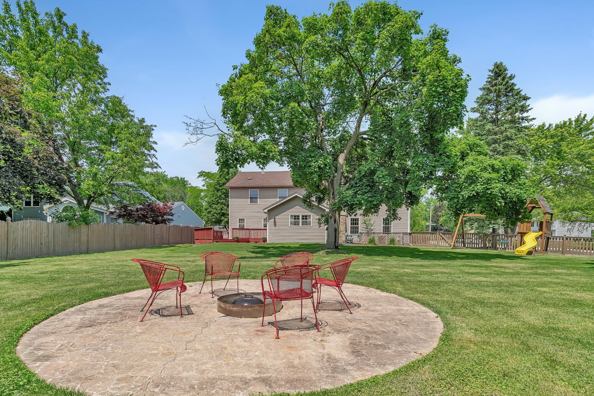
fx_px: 264
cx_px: 297
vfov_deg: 73.8
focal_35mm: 16
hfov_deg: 96.7
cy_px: 198
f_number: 9
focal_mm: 16
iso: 500
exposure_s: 1/320
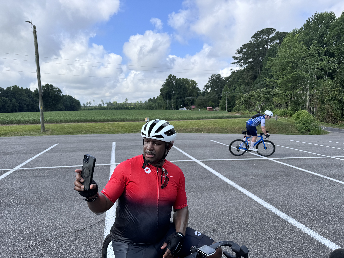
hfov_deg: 71.6
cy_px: 129
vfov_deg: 56.8
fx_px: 239
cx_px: 172
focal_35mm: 24
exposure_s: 1/3096
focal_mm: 6.76
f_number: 1.78
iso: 80
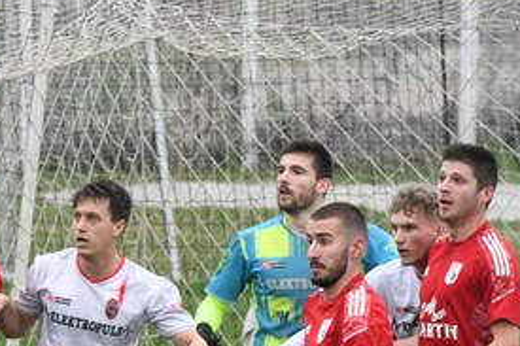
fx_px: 13367
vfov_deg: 1.5
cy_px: 290
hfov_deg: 2.2
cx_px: 85
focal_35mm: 926
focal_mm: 310
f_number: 14
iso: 8000
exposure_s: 1/800
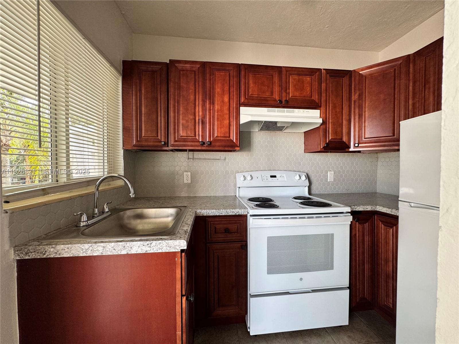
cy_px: 172
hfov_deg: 102.1
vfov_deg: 85.7
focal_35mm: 14
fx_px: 186
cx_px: 230
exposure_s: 1/99
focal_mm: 2.22
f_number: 2.2
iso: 160
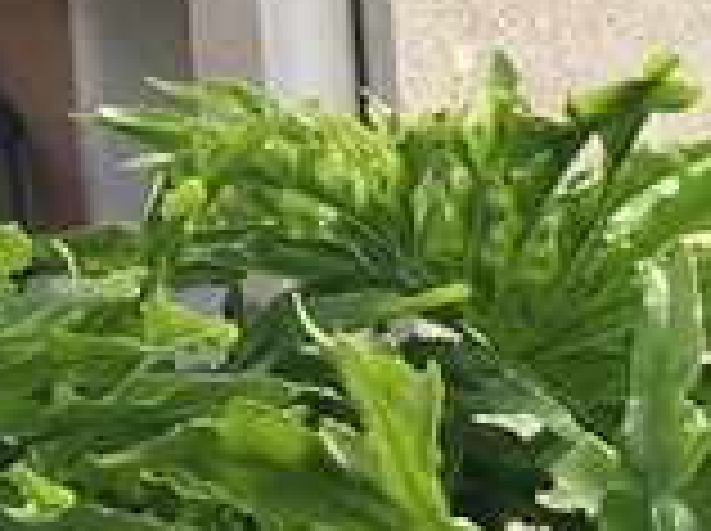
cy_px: 616
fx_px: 3856
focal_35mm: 188
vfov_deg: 7.8
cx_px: 2192
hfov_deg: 8.6
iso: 25
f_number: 2.2
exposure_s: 1/243
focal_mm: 4.15
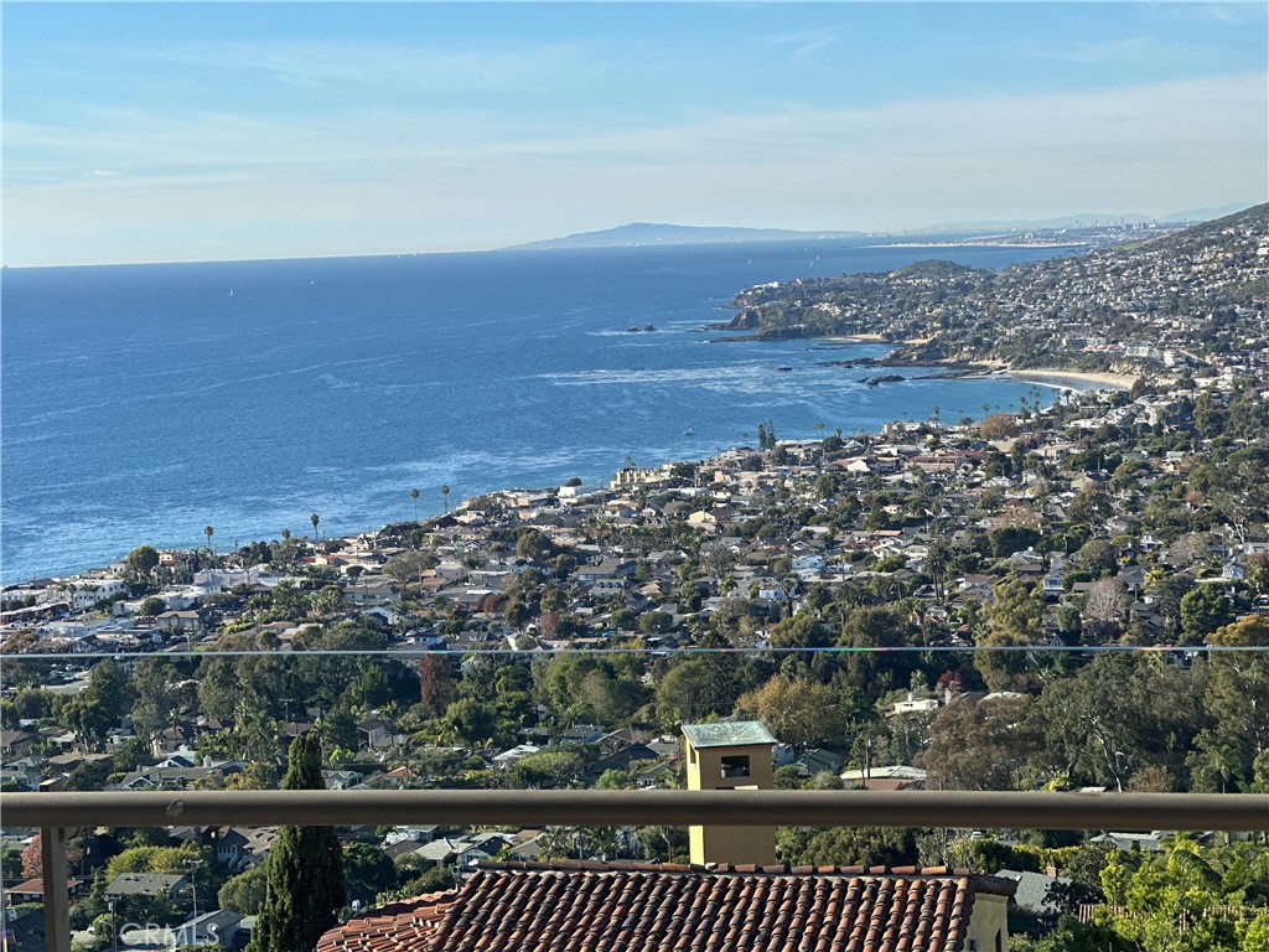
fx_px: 2823
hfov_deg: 25.3
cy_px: 476
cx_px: 634
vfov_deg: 19.1
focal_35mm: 77
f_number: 2.8
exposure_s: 1/579
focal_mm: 9
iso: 32
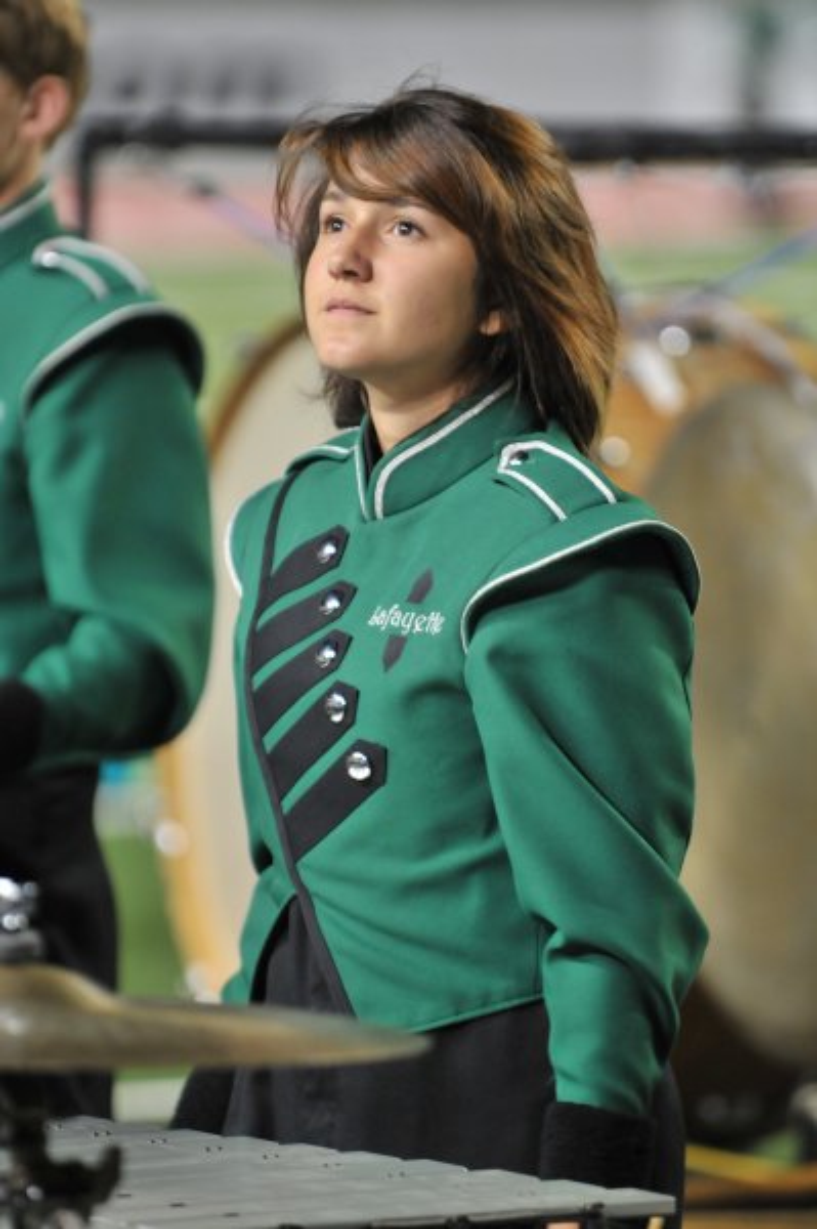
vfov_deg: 6.9
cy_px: 614
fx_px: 10229
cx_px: 408
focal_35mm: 300
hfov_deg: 4.6
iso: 800
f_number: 2.8
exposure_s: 1/125
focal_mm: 200
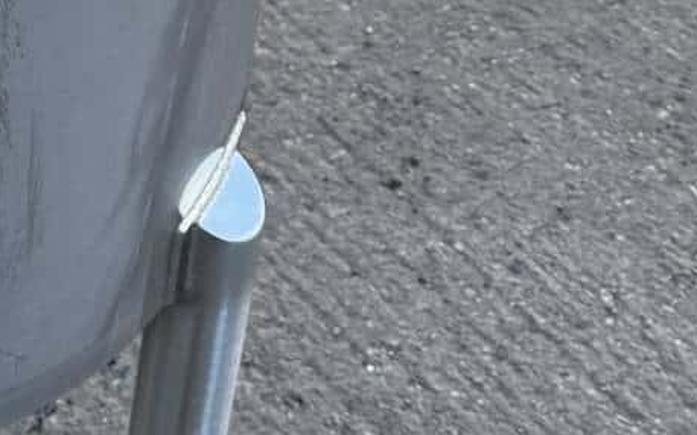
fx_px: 2108
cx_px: -201
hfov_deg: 17.6
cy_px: -354
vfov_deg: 11.0
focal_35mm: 111
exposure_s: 1/562
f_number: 1.78
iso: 80
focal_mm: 6.76
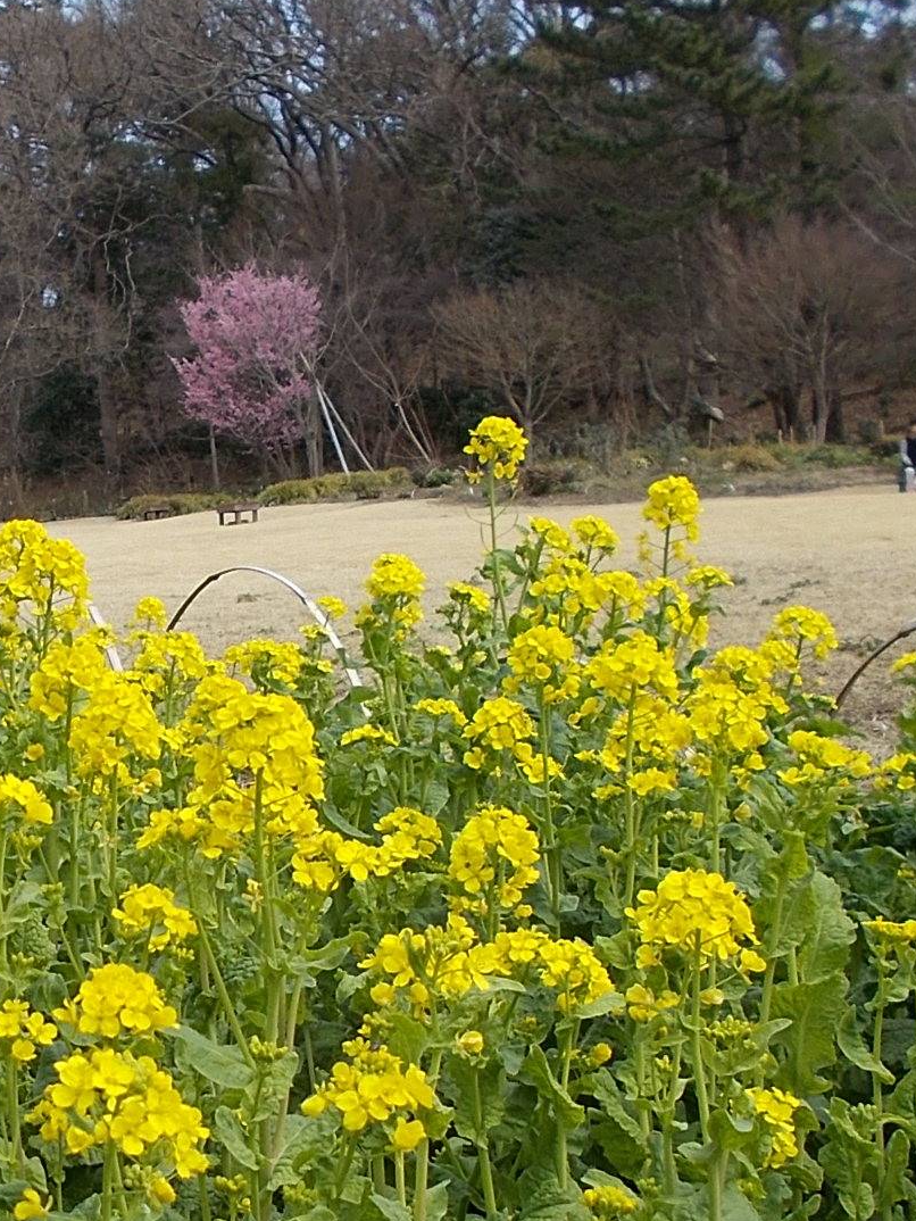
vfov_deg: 34.9
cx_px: 75
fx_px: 1940
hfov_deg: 25.7
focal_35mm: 55
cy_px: 682
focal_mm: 4.6
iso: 80
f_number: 8
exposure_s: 1/100
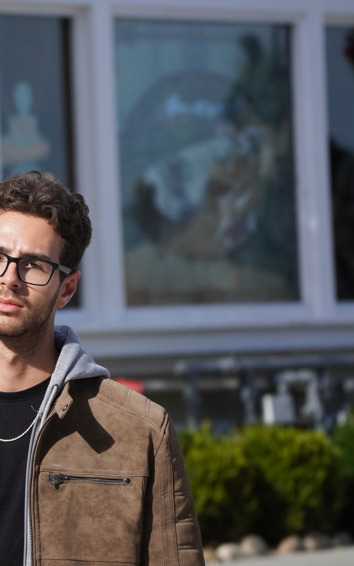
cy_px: 283
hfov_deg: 4.7
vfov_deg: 7.6
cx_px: -71
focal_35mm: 278
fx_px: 4288
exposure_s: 1/4000
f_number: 5
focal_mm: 121
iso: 800
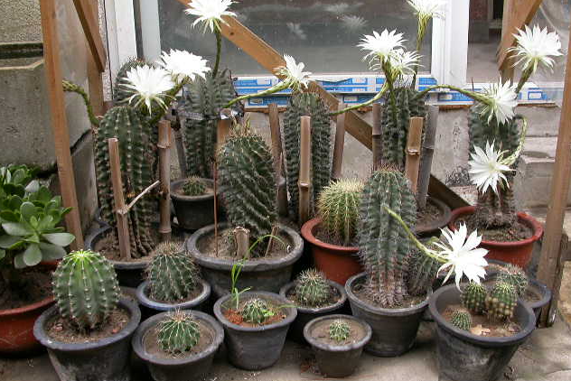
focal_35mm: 40
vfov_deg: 33.4
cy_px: 171
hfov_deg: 48.4
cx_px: 286
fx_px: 635
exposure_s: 1/69.7
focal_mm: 7.85
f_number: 3.7
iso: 100
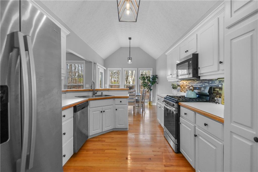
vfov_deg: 72.0
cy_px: 86
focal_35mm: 16
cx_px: 129
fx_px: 118
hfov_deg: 95.0
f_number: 4
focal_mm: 11
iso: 400
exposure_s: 1/60
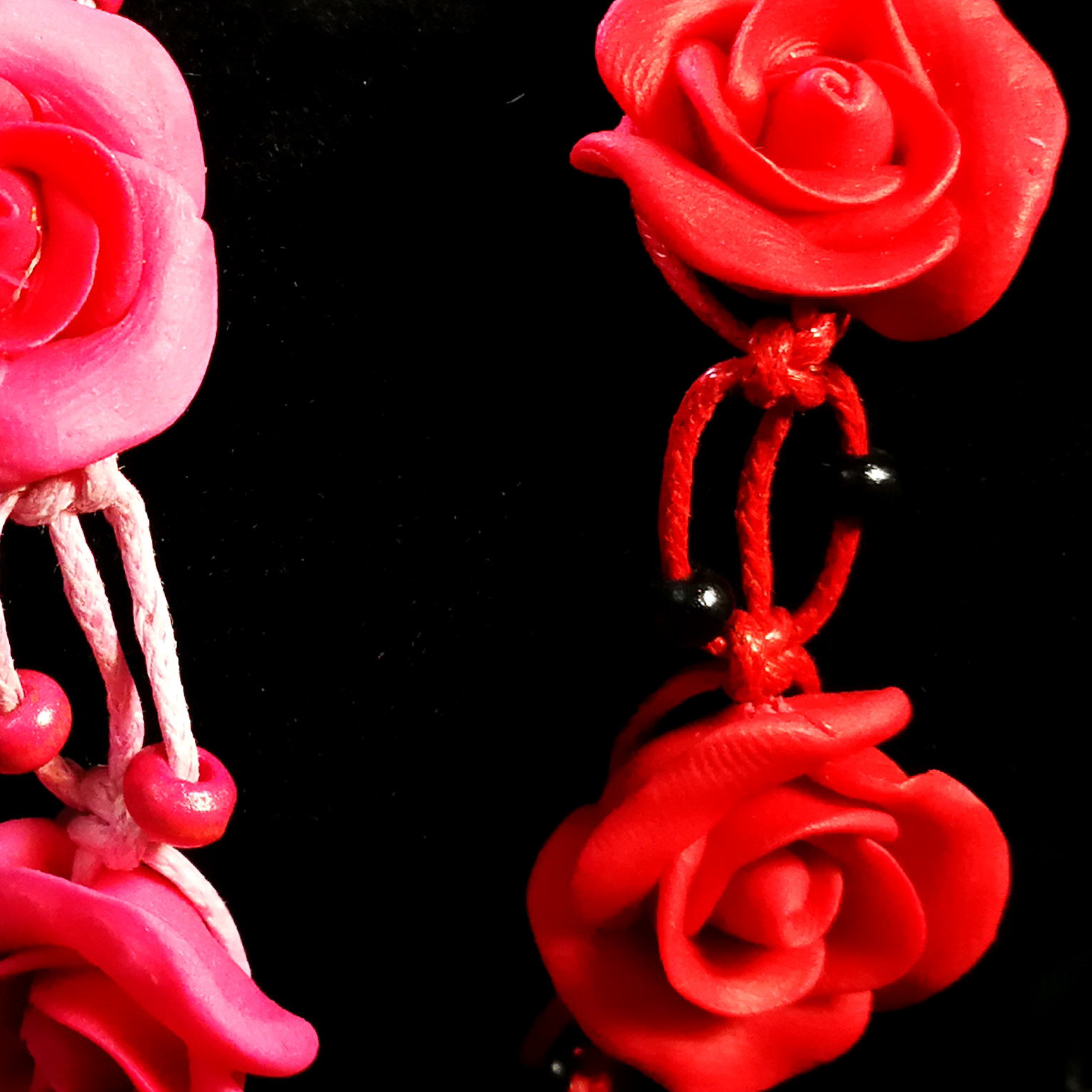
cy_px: 407
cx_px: 76
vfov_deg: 21.9
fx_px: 2820
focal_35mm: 79
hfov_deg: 21.4
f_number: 2.2
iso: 200
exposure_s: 1/33.3
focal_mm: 3.95
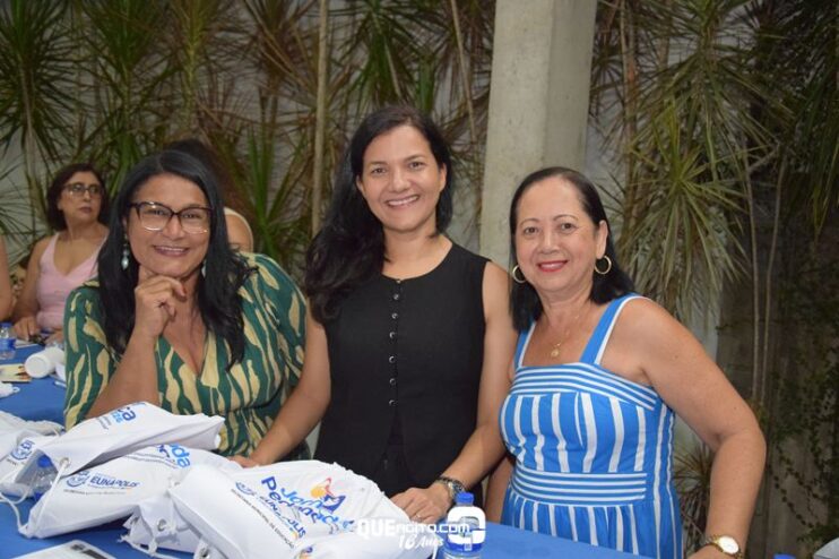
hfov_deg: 46.4
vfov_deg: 31.9
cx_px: 420
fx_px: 978
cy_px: 280
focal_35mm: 42
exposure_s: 1/60
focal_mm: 28
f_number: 4
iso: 3200
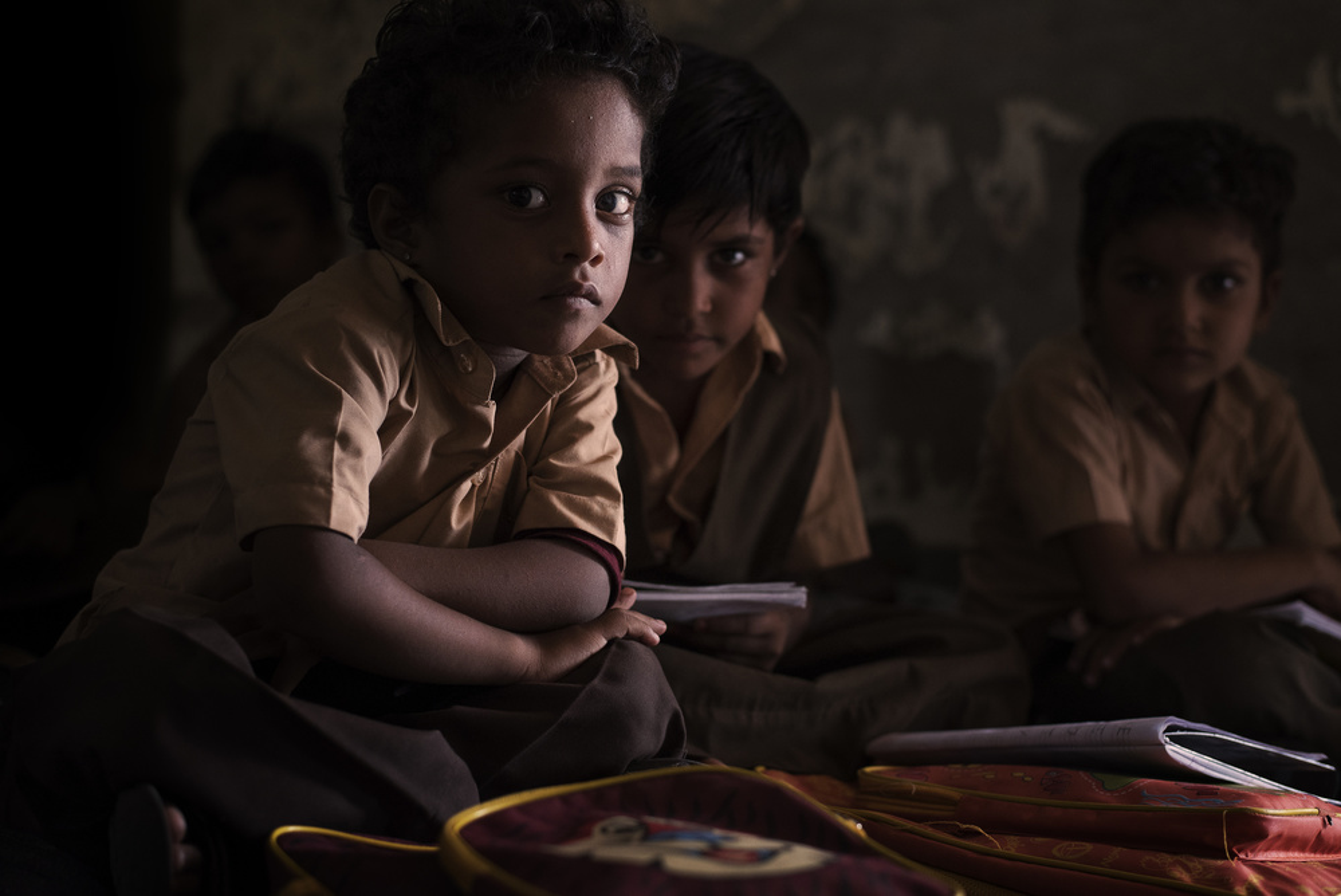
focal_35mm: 50
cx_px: 670
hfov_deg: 39.6
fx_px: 1864
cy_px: 448
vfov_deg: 27.0
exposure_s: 1/640
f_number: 3.2
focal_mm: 50
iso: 1000
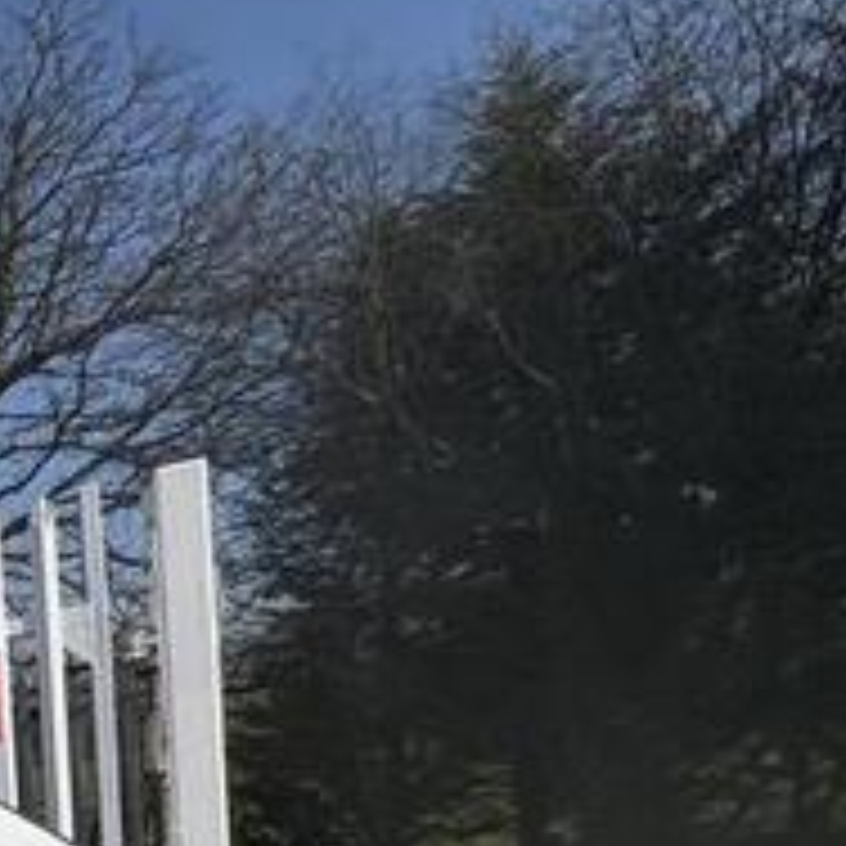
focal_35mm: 59
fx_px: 1631
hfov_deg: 18.8
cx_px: -832
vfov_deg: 23.8
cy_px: 1228
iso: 50
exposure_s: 1/5263
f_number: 2.2
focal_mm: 2.22
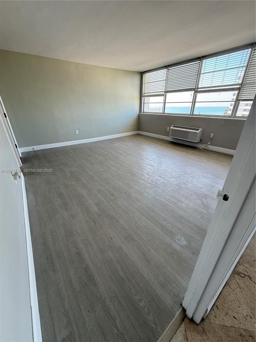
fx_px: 138
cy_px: 171
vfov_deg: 102.1
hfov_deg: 85.7
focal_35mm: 14
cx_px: 128
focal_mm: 2.22
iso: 64
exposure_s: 1/99
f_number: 2.2
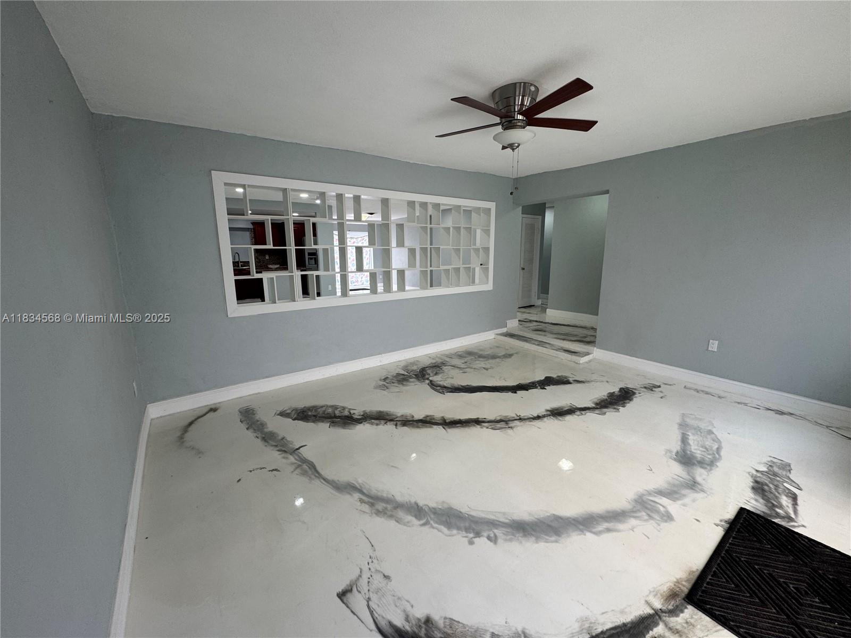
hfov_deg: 102.1
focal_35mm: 14
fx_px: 344
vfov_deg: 85.7
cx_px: 426
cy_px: 319
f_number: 2.2
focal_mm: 2.22
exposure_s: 1/120
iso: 100
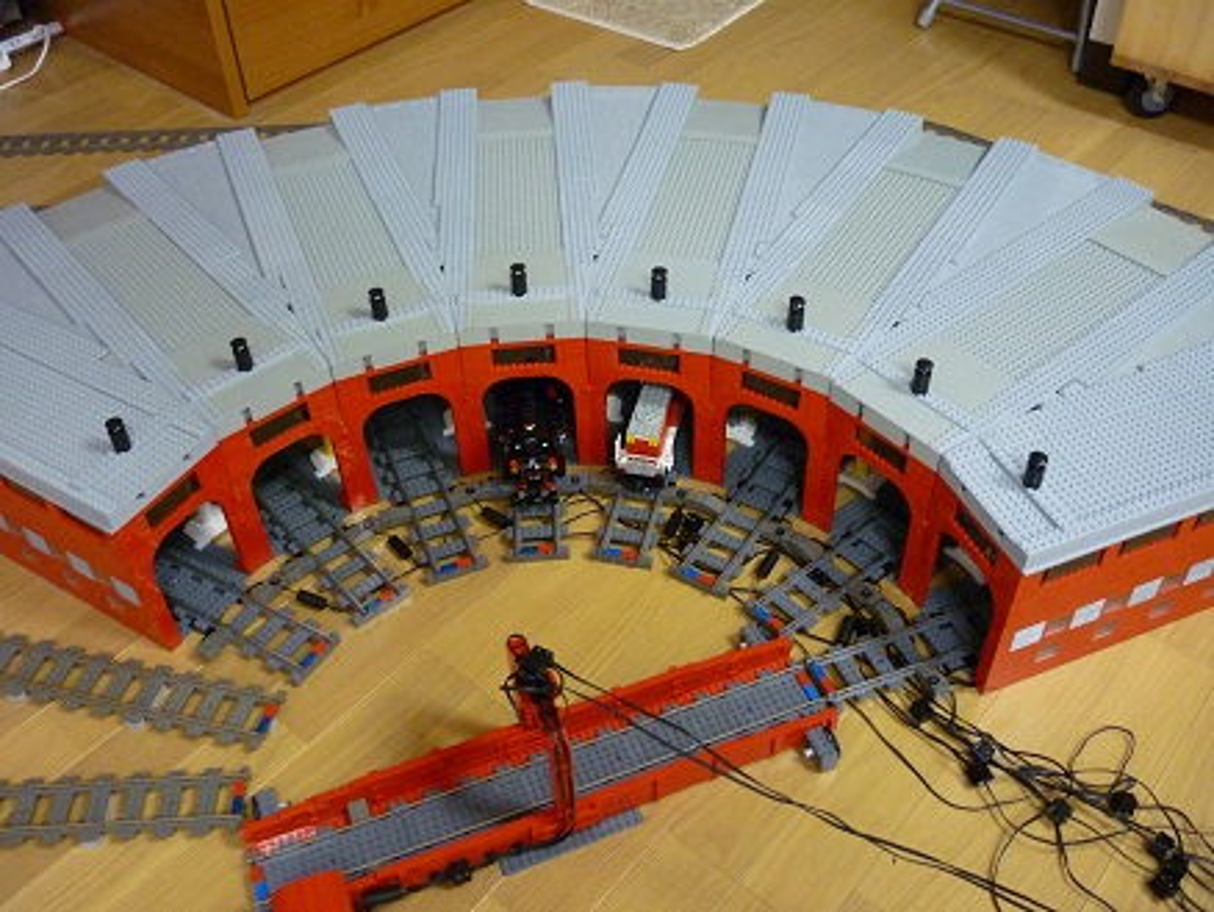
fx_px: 1158
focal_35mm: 33
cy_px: 456
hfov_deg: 55.3
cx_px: 607
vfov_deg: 43.0
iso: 400
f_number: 2.8
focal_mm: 5.5
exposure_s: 1/15
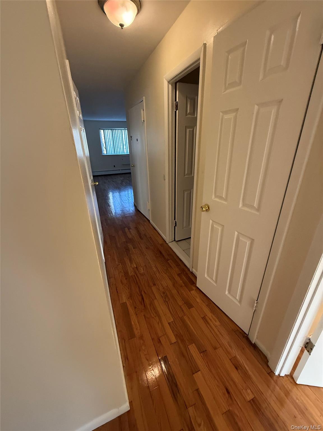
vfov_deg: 102.1
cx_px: 162
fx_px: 174
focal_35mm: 14
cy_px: 216
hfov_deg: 85.7
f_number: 2.2
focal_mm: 2.22
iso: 400
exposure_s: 1/120
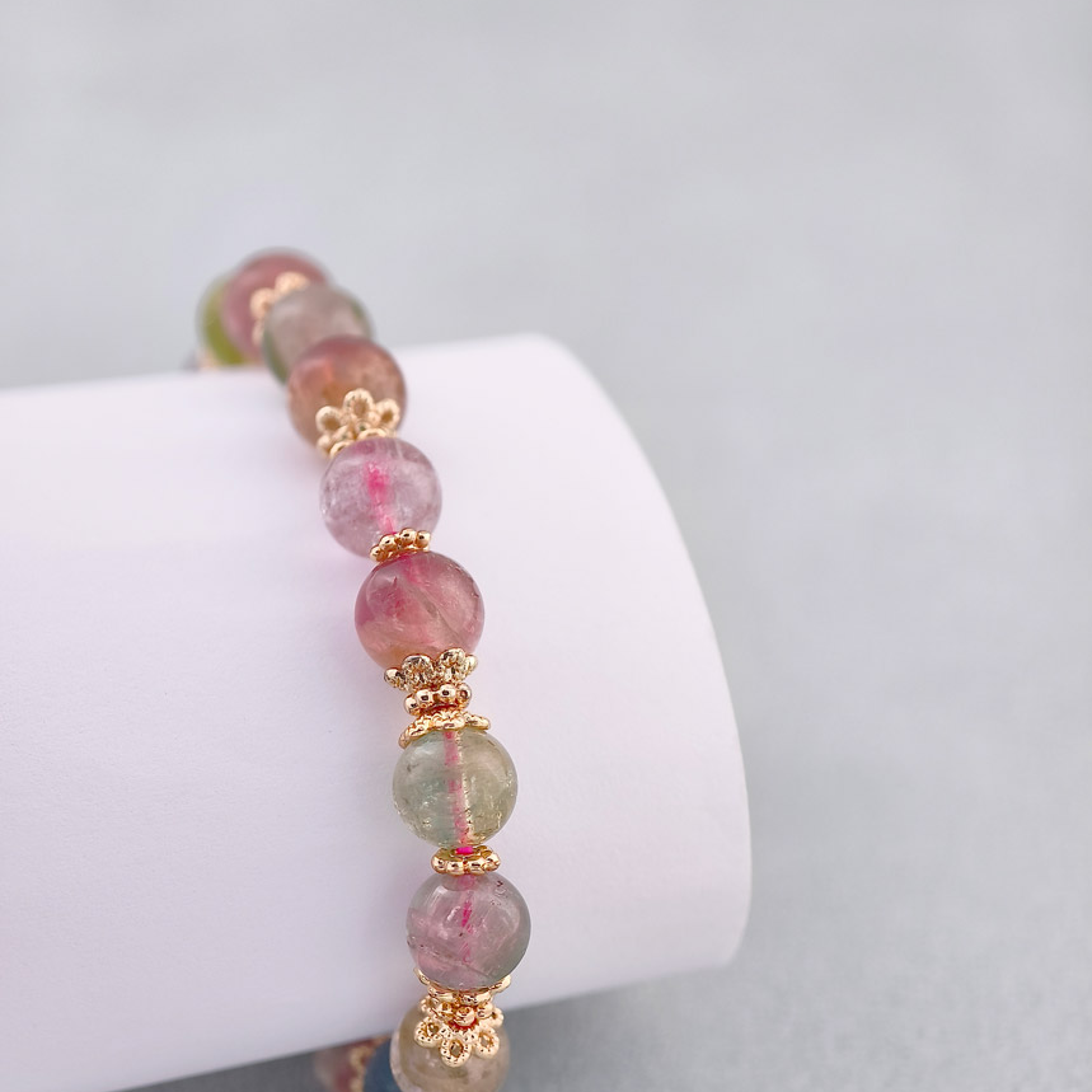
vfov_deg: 17.2
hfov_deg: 17.2
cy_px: 704
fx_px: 3605
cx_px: 542
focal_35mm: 101
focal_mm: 22.48
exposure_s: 1/160
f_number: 2.67
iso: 125
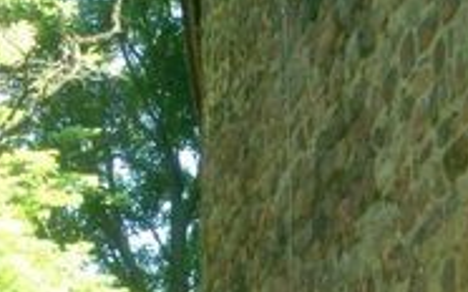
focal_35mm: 111
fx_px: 1415
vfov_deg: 11.1
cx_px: 262
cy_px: 501
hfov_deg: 18.8
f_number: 5.7
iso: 400
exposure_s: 1/172
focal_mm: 6.4
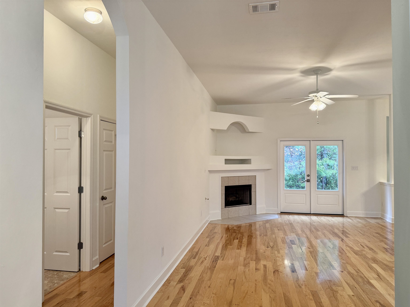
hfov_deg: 71.6
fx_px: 284
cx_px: 205
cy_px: 154
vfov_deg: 56.8
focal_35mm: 24
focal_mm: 6.76
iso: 160
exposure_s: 1/60
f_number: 1.78
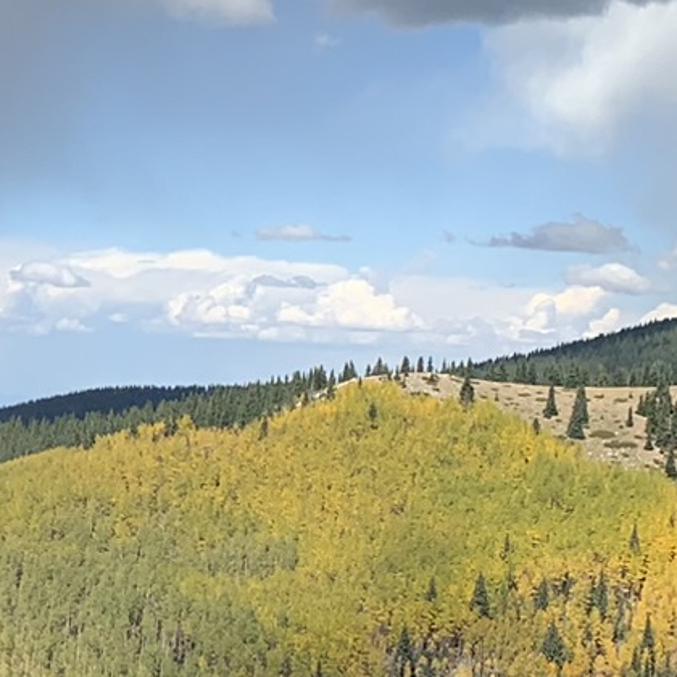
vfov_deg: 15.5
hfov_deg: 13.2
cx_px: -724
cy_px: 540
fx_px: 2478
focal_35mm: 112
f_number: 1.8
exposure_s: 1/2681
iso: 25
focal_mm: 4.25
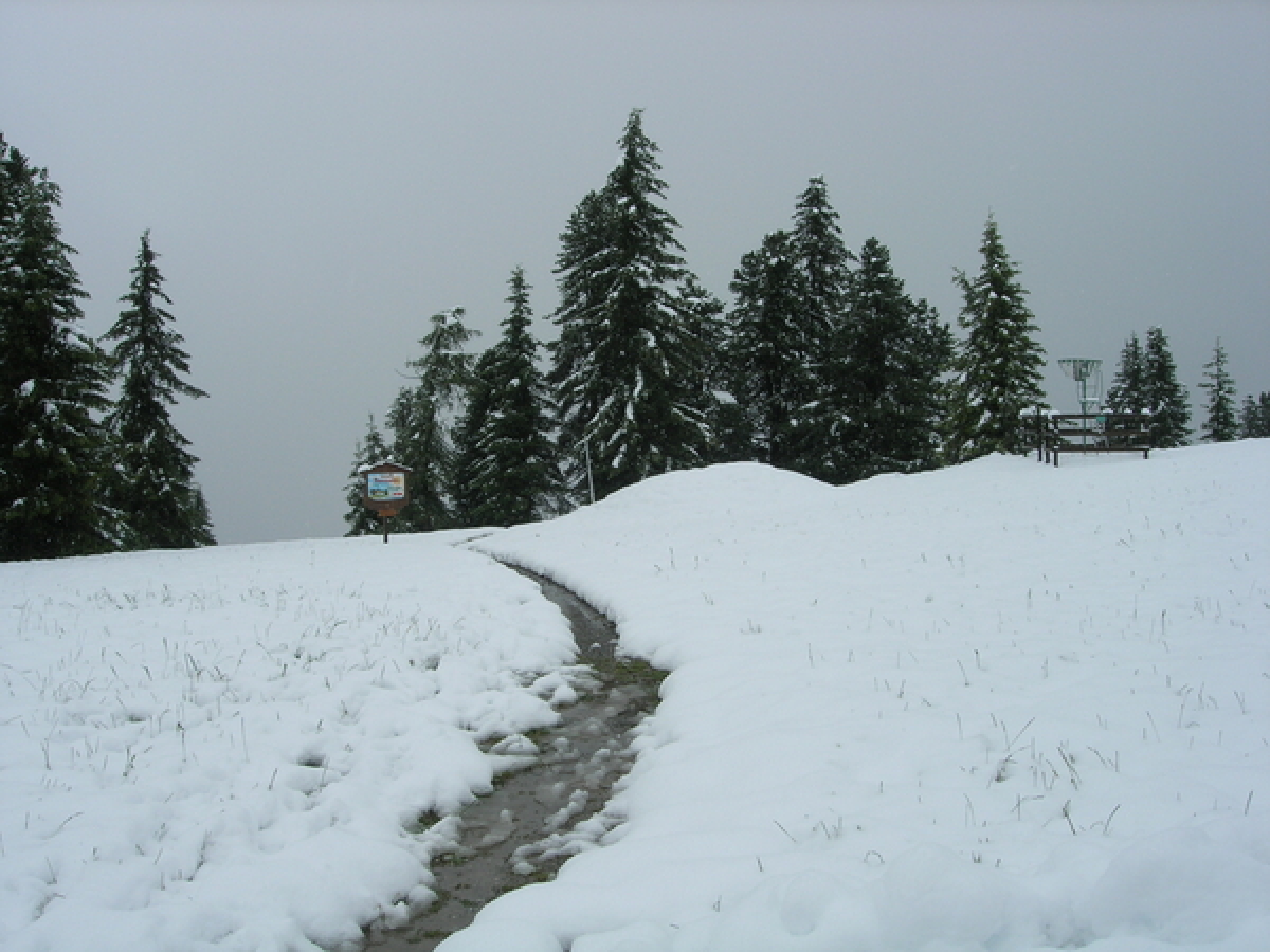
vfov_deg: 37.7
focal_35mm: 38
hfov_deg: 49.0
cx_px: 635
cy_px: 476
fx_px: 1394
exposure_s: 1/801
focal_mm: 7.8
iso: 64
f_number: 4.8
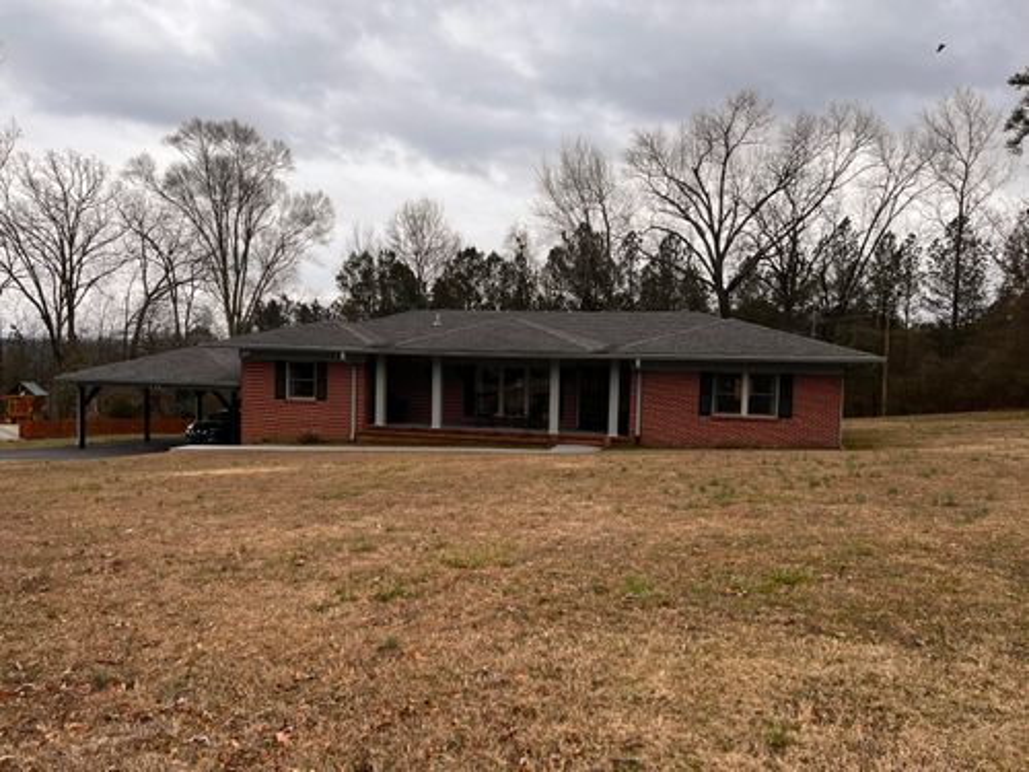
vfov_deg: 53.1
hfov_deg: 67.3
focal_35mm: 26
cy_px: 386
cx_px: 514
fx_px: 773
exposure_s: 1/873
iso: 50
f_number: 1.5
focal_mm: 5.7
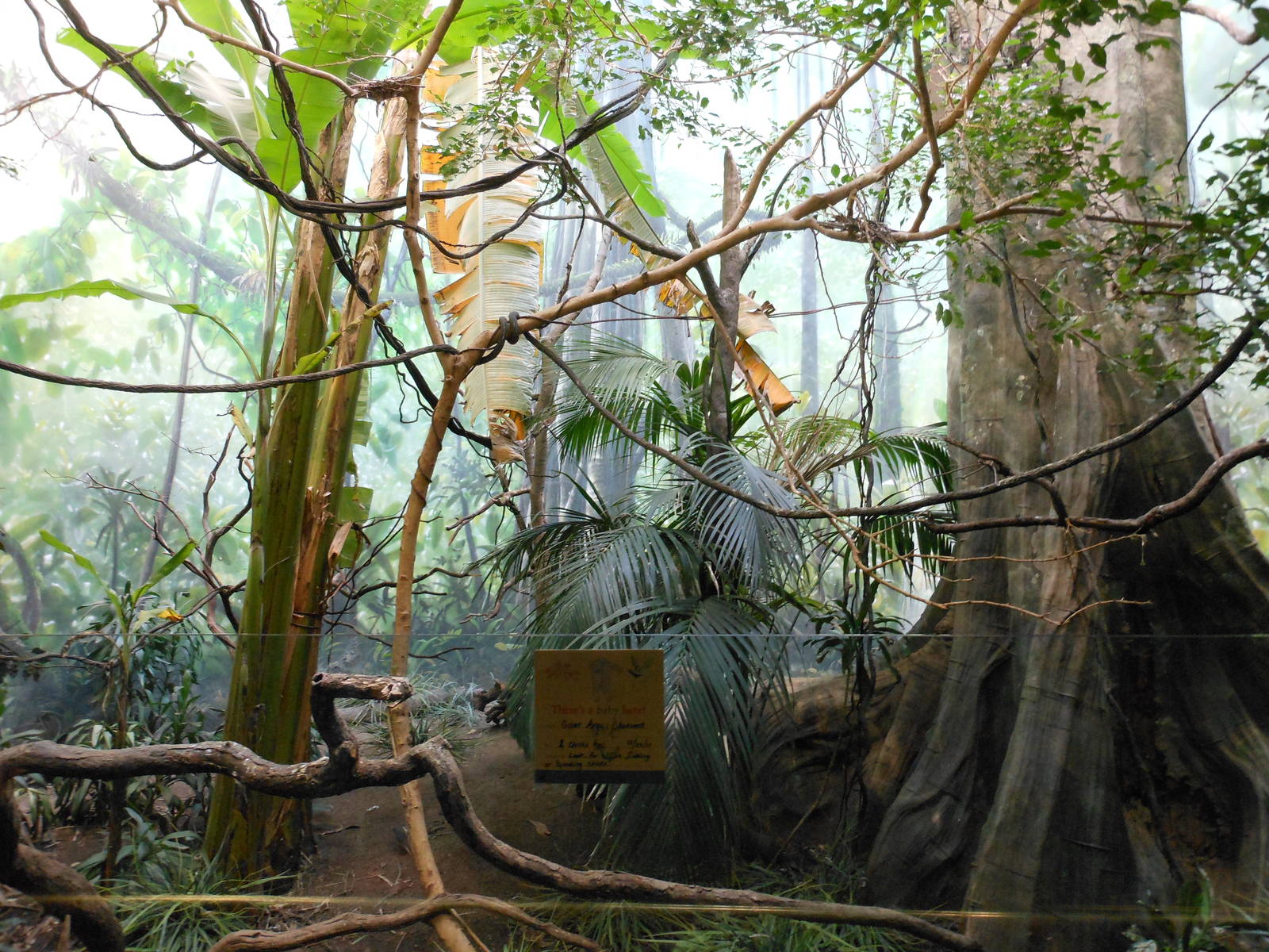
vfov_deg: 49.7
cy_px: 476
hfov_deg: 63.4
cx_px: 634
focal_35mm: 28
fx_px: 1026
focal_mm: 5
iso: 400
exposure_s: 1/10
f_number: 3.7
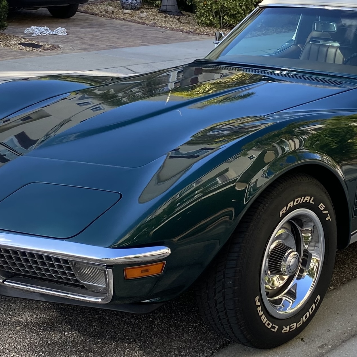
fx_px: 595
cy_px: 168
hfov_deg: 33.3
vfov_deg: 33.4
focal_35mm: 51
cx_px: 213
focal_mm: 4.25
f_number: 1.8
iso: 32
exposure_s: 1/833
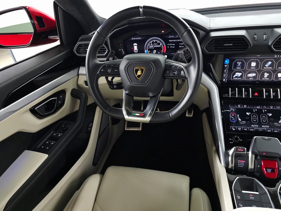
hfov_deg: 73.9
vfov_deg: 58.9
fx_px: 187
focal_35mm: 23
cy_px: 106
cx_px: 140
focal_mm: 6.3
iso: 250
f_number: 1.7
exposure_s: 1/60
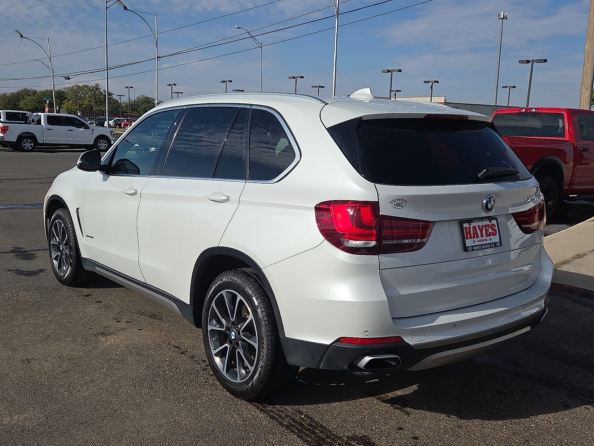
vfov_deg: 40.7
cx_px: 297
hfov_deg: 52.6
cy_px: 223
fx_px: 601
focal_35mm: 35
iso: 57
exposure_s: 1/10000
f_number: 1.8
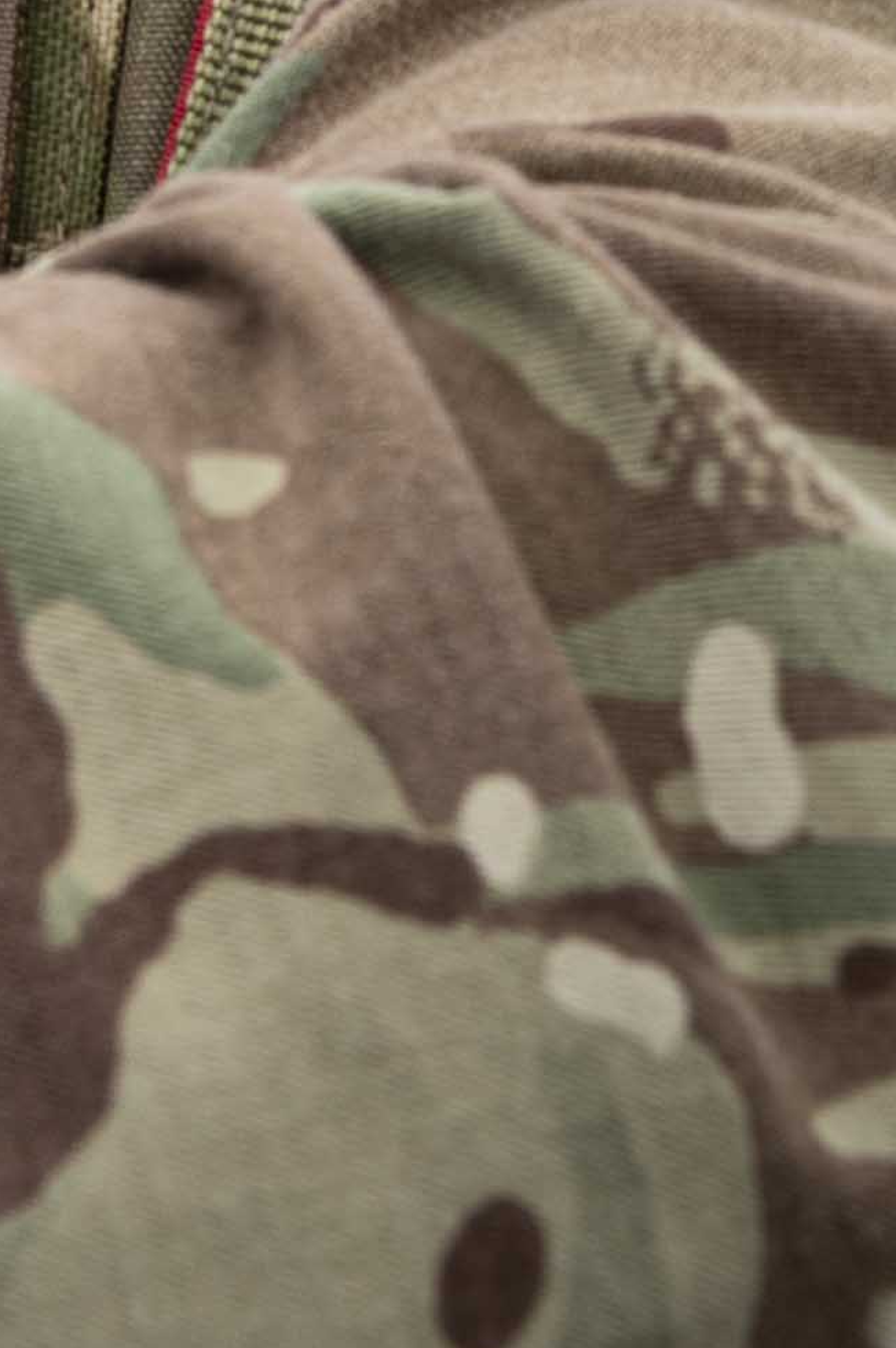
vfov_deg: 5.3
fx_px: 14099
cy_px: -2053
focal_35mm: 377
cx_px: -1532
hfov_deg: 3.6
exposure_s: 1/200
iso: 125
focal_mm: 61
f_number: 6.3
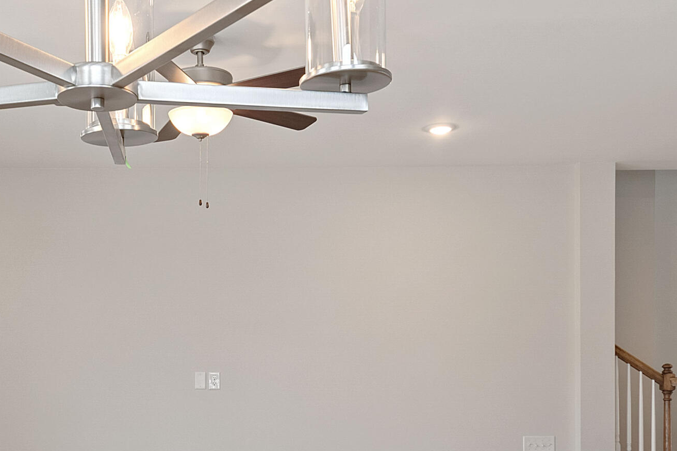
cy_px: 391
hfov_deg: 40.4
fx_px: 902
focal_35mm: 48
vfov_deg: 27.2
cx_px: 205
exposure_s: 1/3
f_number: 8
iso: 100
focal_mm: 14
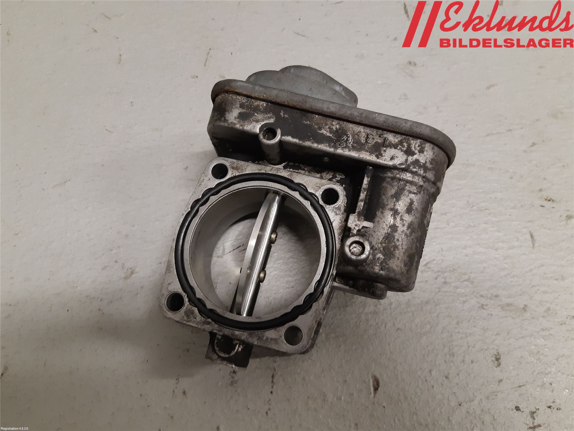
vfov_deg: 53.1
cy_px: 216
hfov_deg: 67.3
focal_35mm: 26
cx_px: 287
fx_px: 431
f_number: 1.7
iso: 160
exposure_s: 1/50
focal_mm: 3.93
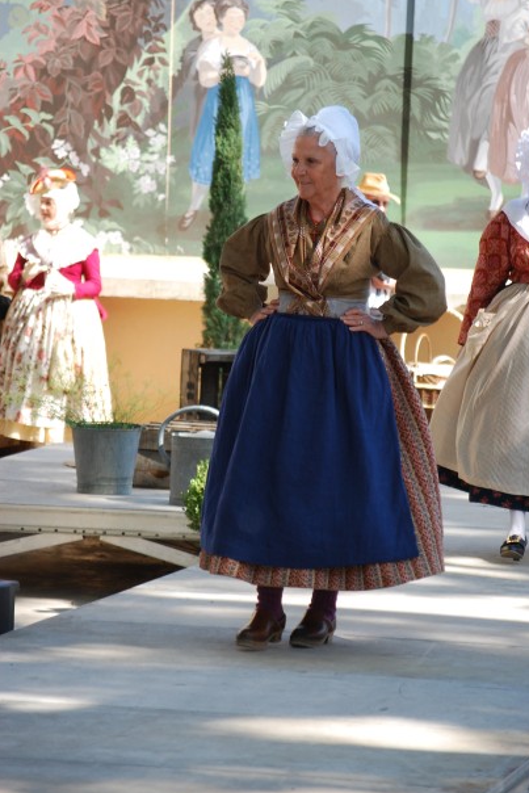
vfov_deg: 10.8
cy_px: 389
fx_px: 4207
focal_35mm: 191
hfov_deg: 7.2
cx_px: 279
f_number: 4.8
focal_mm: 120
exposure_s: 1/200
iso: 200
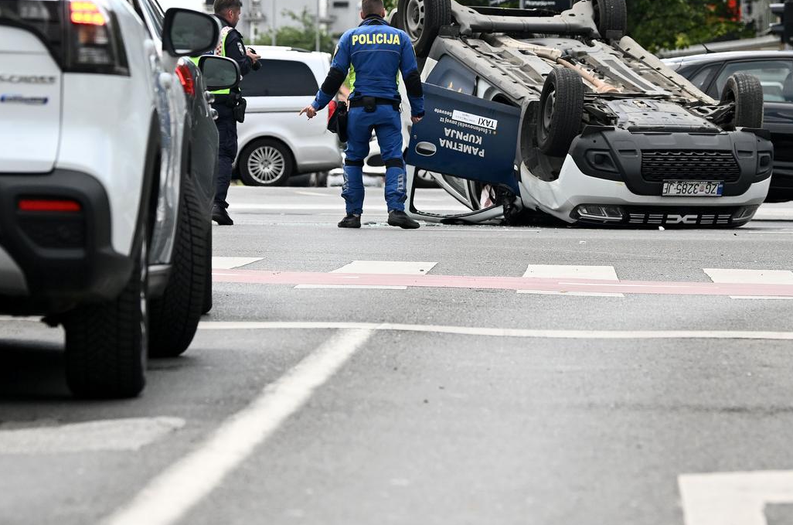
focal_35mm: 159
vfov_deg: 8.6
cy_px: 237
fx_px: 3494
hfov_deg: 12.9
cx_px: 553
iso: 400
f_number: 4
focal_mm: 102
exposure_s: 1/2500
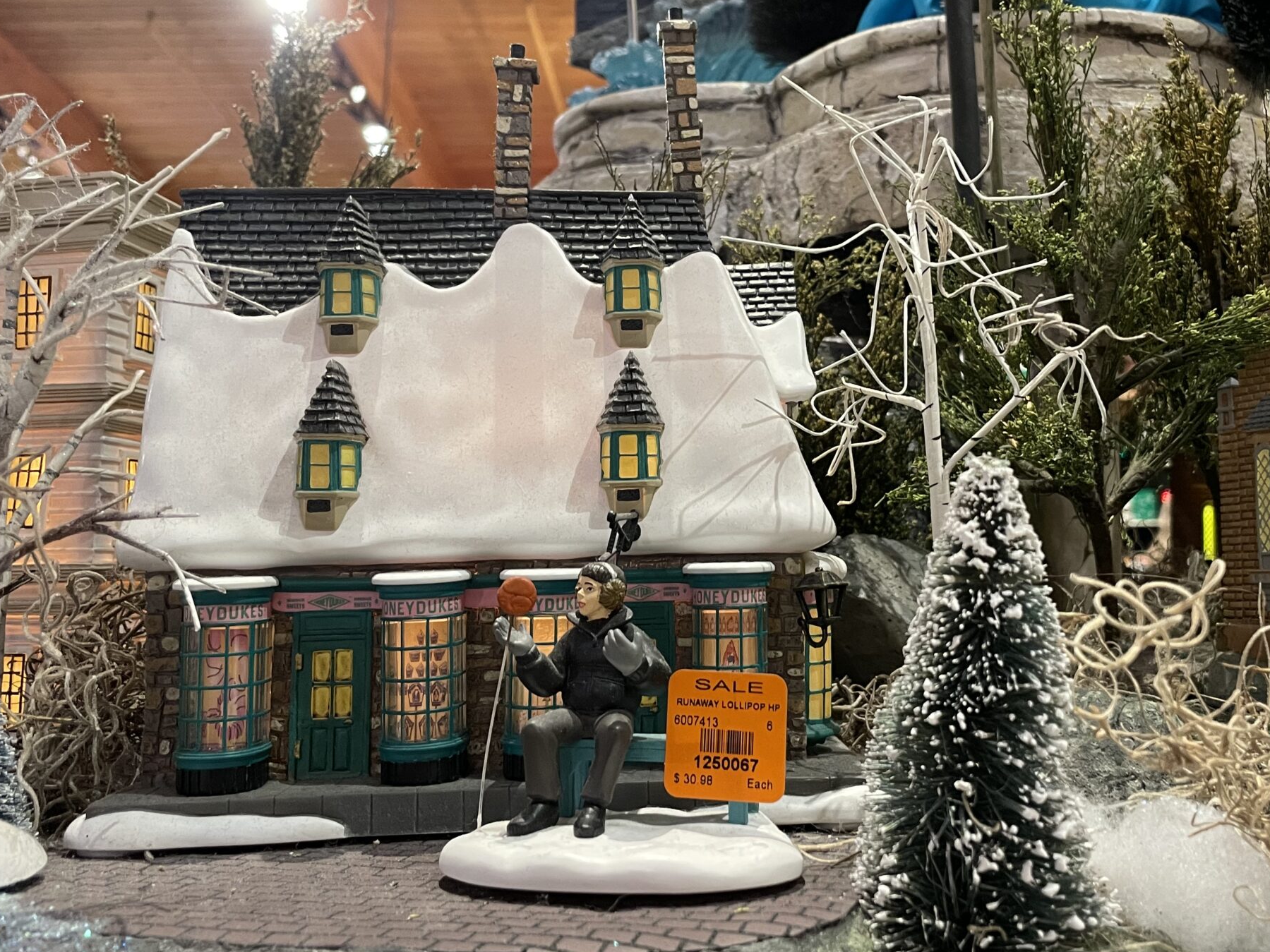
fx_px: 1357
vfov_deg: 38.4
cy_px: 359
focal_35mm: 37
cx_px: 817
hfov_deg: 49.5
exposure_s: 1/60
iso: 250
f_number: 1.6
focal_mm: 4.2
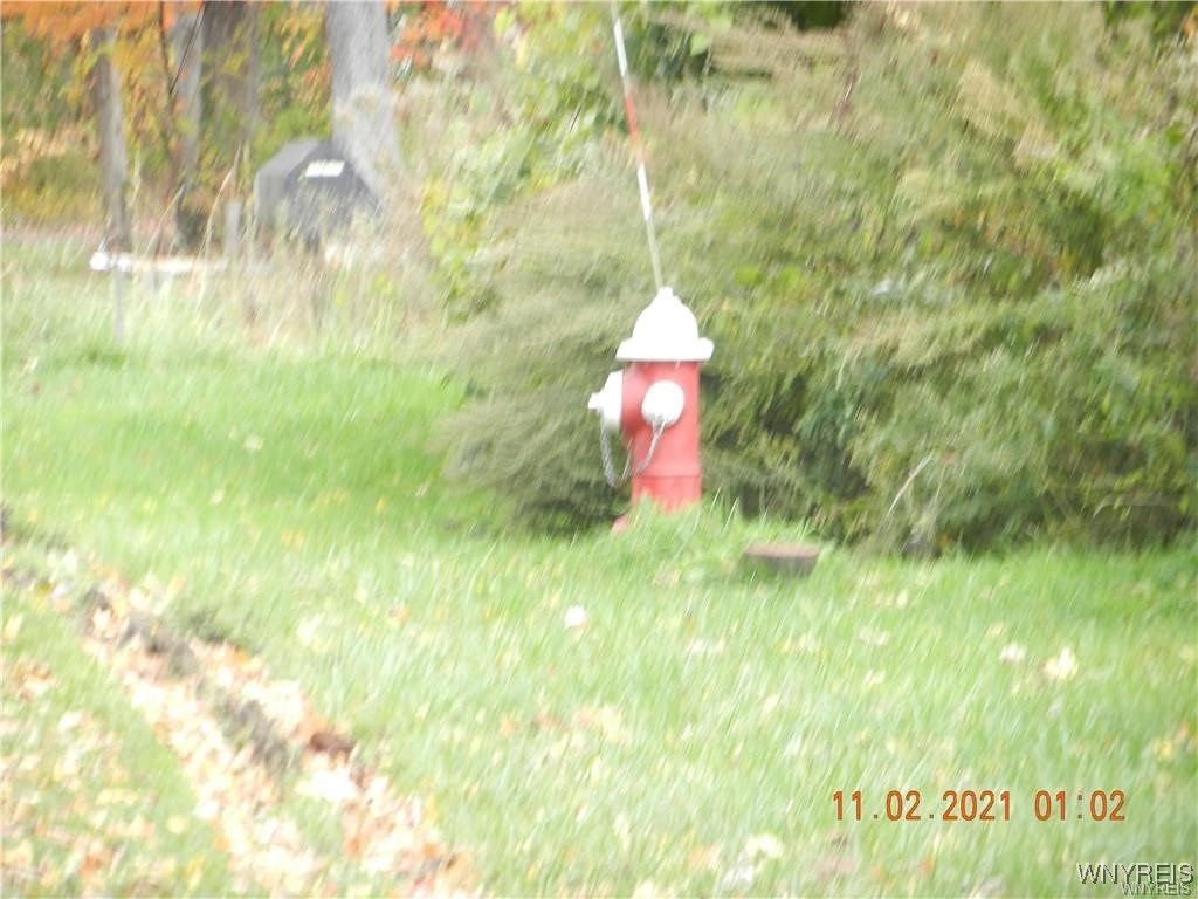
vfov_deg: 5.1
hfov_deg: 6.8
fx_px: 10106
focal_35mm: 292
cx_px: 599
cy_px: 450
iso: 160
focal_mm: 52.6
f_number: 5.3
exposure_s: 1/60
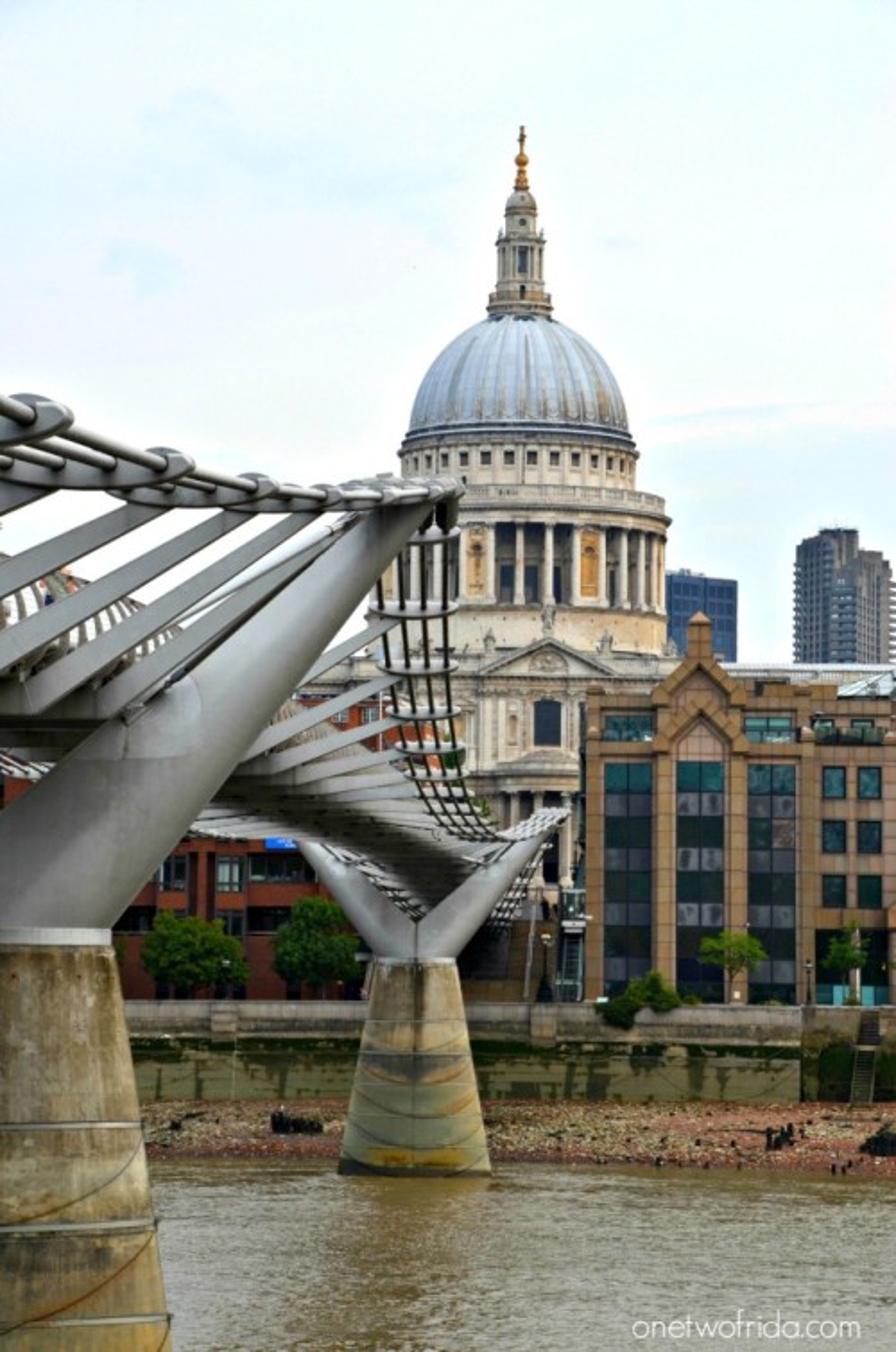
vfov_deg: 19.5
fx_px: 3934
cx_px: 448
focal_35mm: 105
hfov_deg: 13.0
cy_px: 676
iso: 200
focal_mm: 70
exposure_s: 1/320
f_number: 10
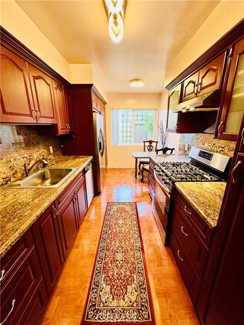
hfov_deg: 85.7
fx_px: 132
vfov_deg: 102.1
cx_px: 122
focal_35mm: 14
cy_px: 162
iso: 200
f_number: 2.2
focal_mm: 2.22
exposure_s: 1/60
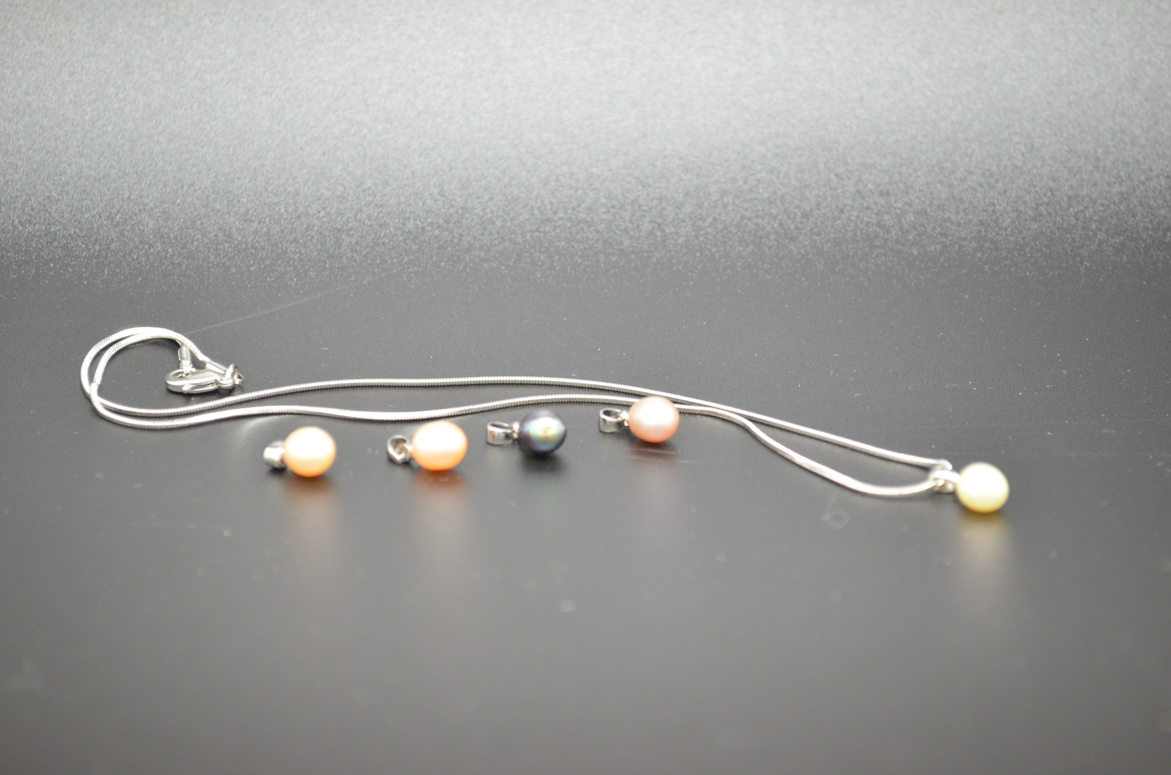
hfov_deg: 24.7
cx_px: 586
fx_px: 2678
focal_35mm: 82
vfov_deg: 16.5
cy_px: 388
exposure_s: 1/30
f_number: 5.6
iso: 1250
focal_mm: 55
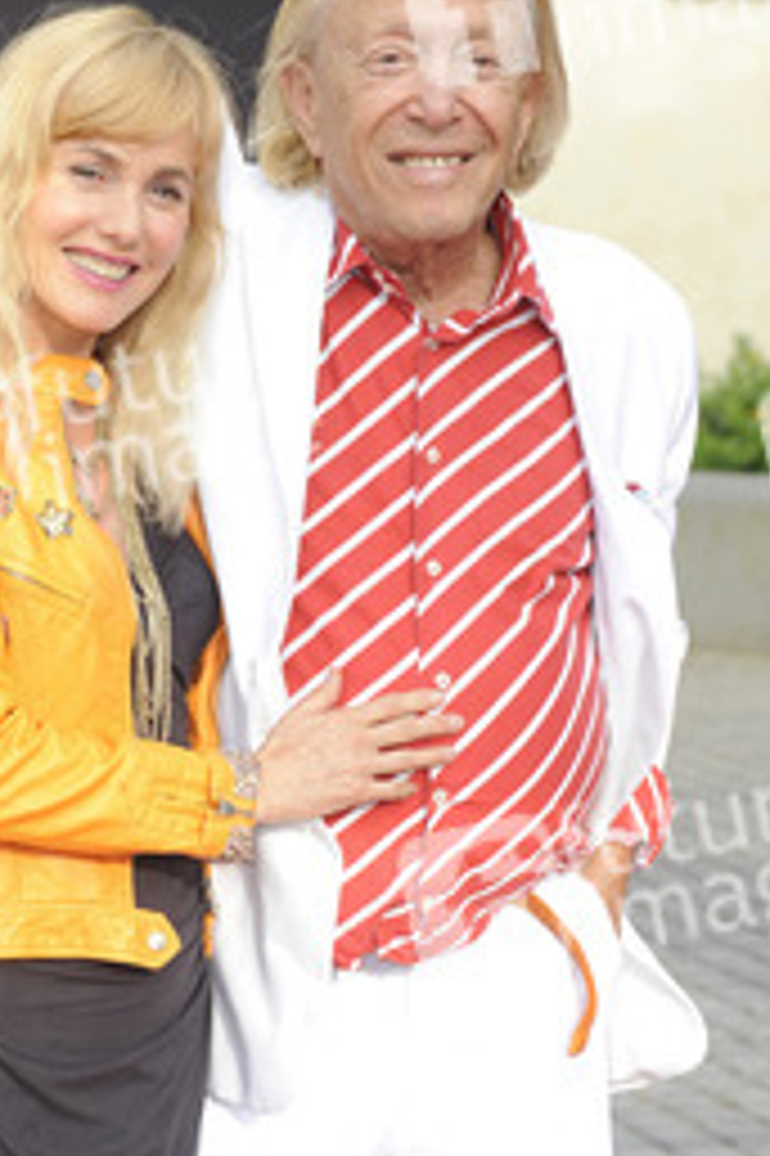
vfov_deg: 14.4
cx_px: 221
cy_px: 657
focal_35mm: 143
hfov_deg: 9.6
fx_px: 4594
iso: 320
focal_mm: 92
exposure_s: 1/250
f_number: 6.3
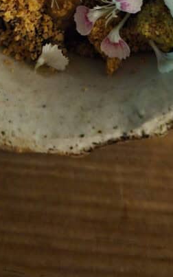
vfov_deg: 28.3
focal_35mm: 62
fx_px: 468
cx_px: 102
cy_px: -64
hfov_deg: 20.9
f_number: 1.8
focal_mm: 5.4
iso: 1600
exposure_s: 1/13
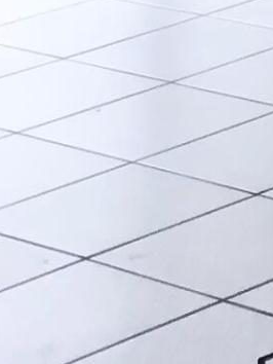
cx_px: 1244
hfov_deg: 5.0
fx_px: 2647
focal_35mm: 252
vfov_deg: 7.3
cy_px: -573
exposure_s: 1/120
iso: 40
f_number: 2.4
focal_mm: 3.3
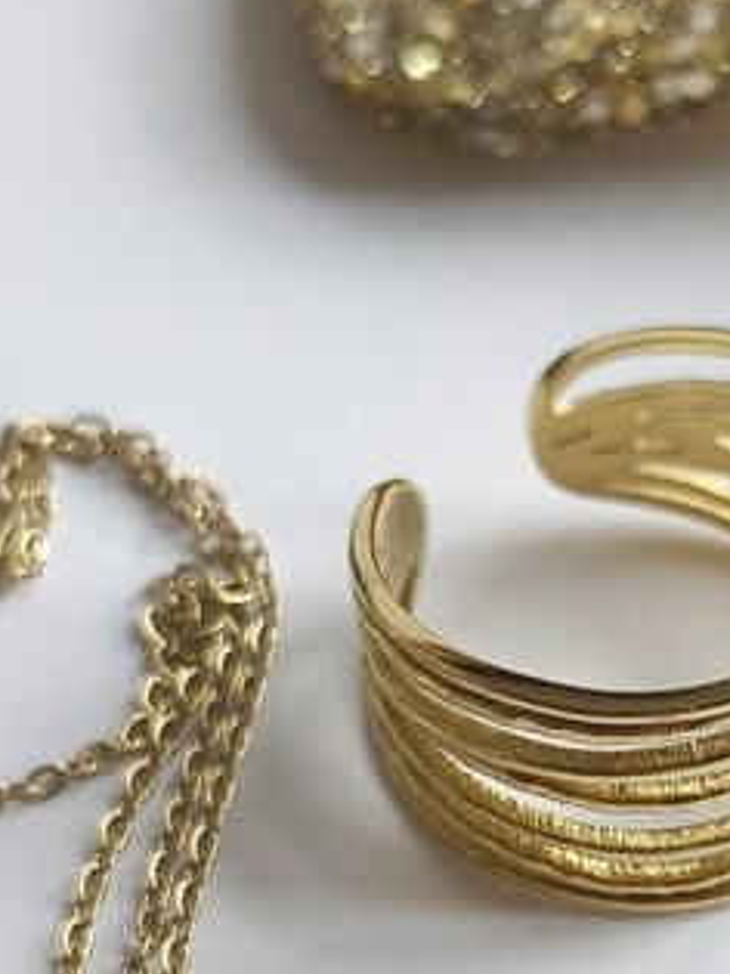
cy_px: 751
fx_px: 3292
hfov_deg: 12.6
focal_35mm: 117
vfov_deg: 16.7
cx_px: 578
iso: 400
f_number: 1.65
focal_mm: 6.18
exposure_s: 1/100
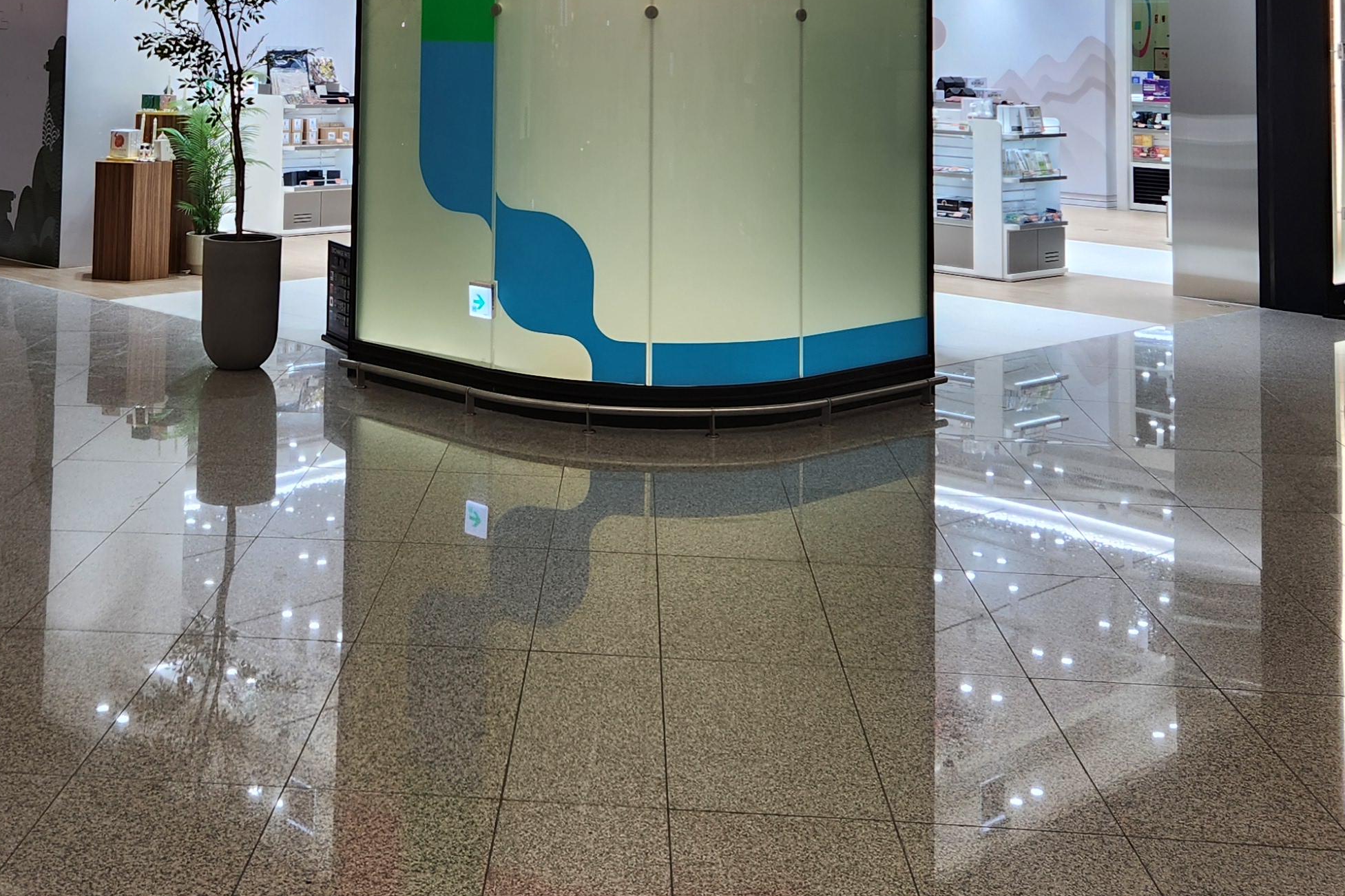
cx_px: 490
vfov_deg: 25.8
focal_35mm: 49
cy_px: -44
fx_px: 1831
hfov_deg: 40.0
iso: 40
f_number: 1.8
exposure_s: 1/120
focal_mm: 5.4
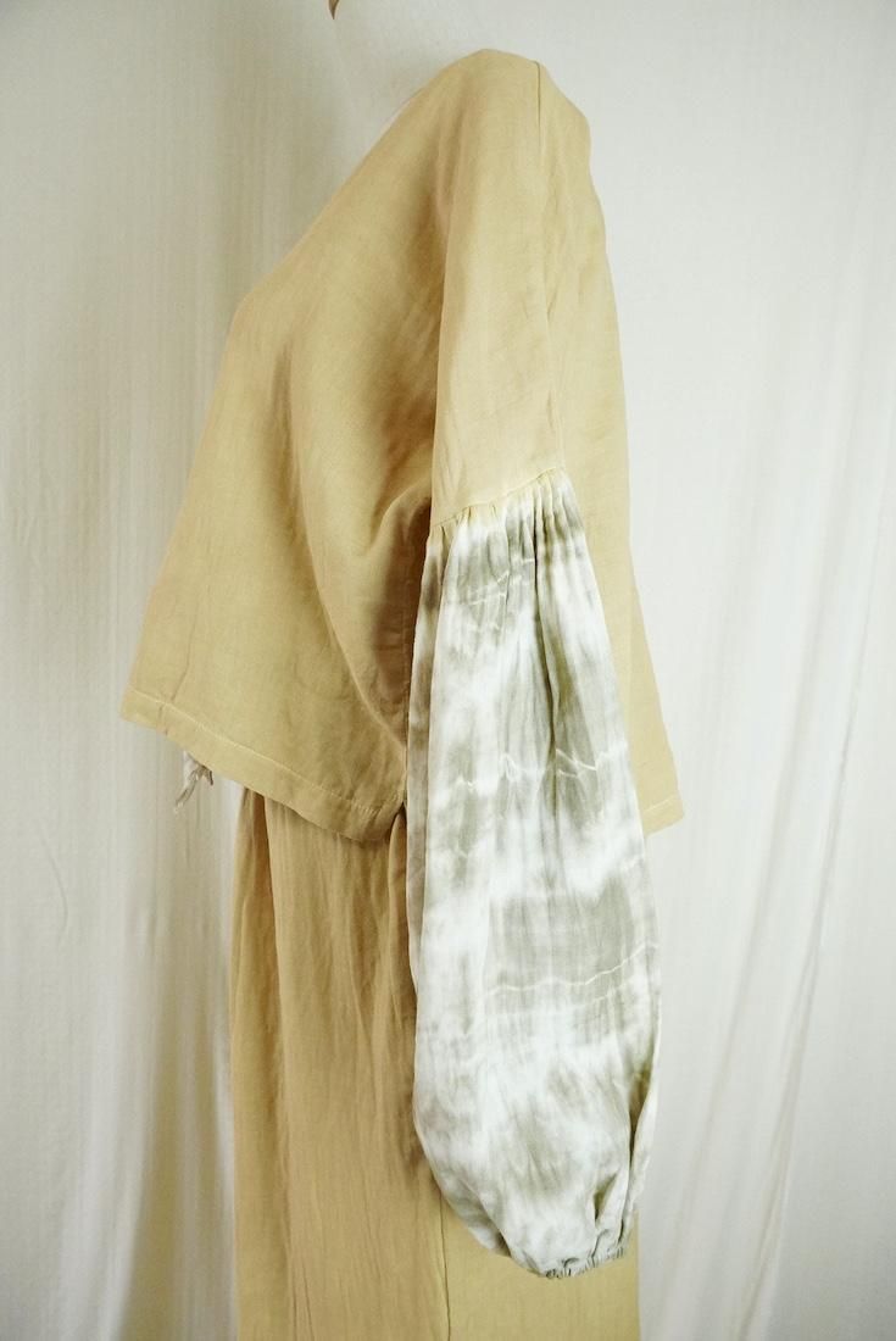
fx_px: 895
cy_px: 670
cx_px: 448
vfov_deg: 73.7
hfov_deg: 53.2
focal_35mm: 24
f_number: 8
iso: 6400
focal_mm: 16
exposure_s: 1/200
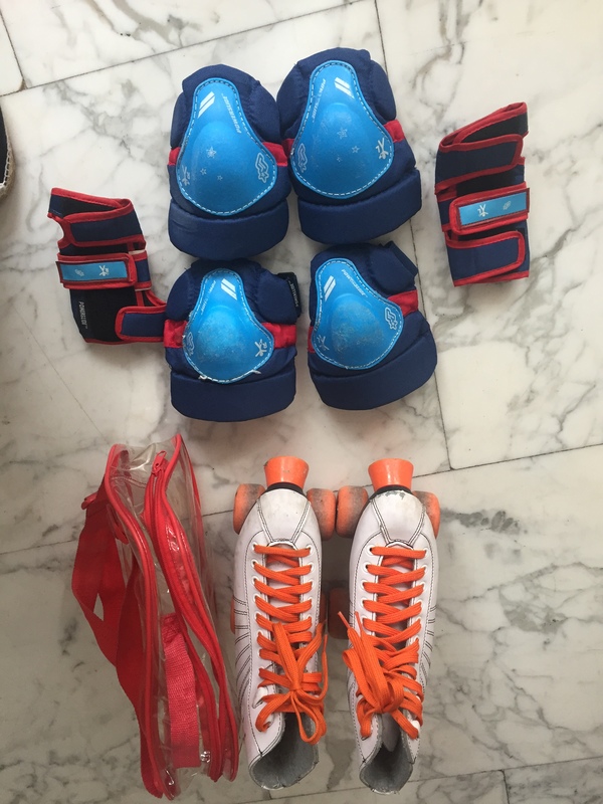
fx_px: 674
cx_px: 302
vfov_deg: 61.7
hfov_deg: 48.2
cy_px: 402
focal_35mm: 29
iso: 64
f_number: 2.2
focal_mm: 4.15
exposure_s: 1/33
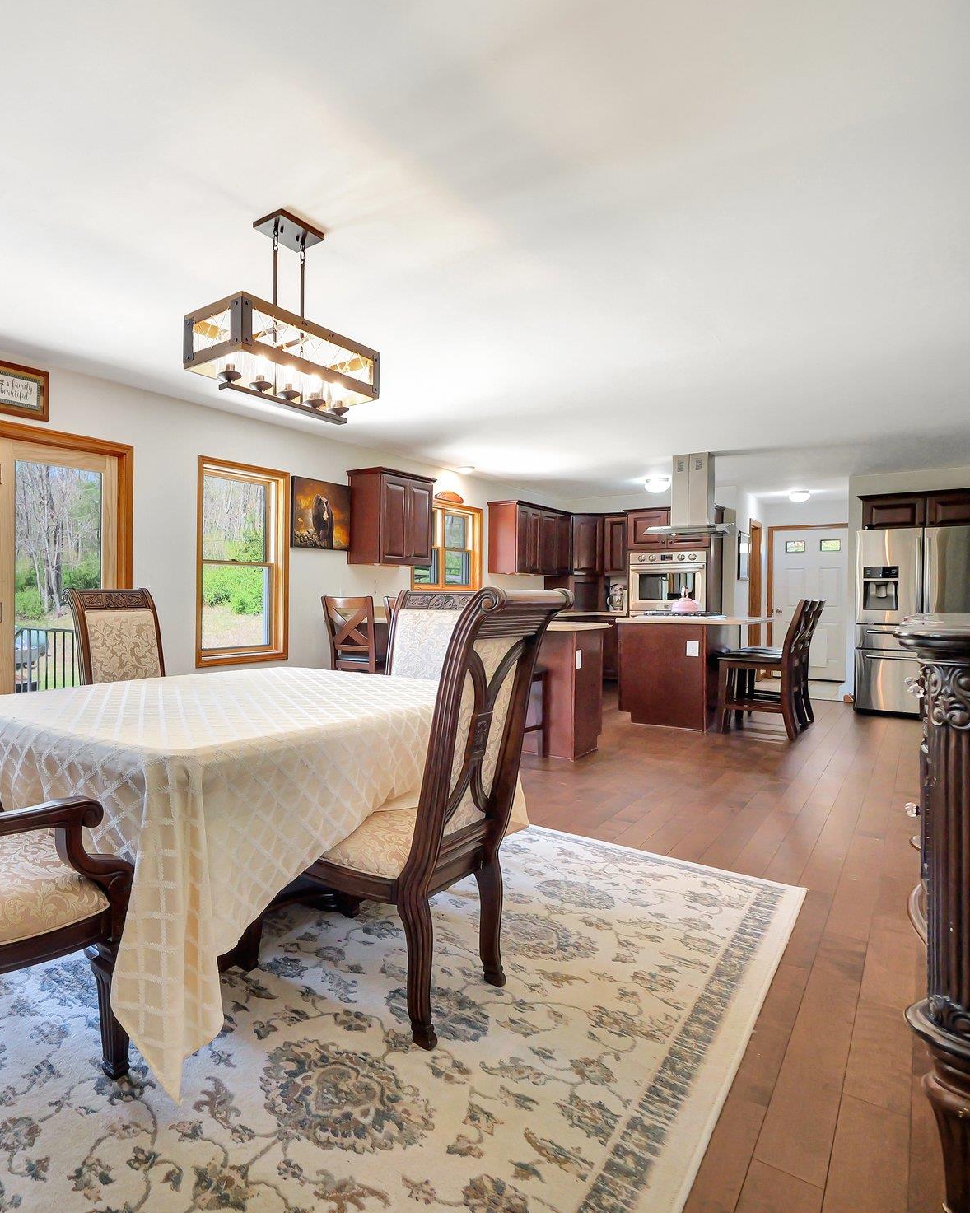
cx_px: 164
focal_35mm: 19
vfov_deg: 83.3
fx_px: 682
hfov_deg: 63.3
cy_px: 618
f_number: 3.2
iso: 800
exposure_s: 1/640
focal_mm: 7
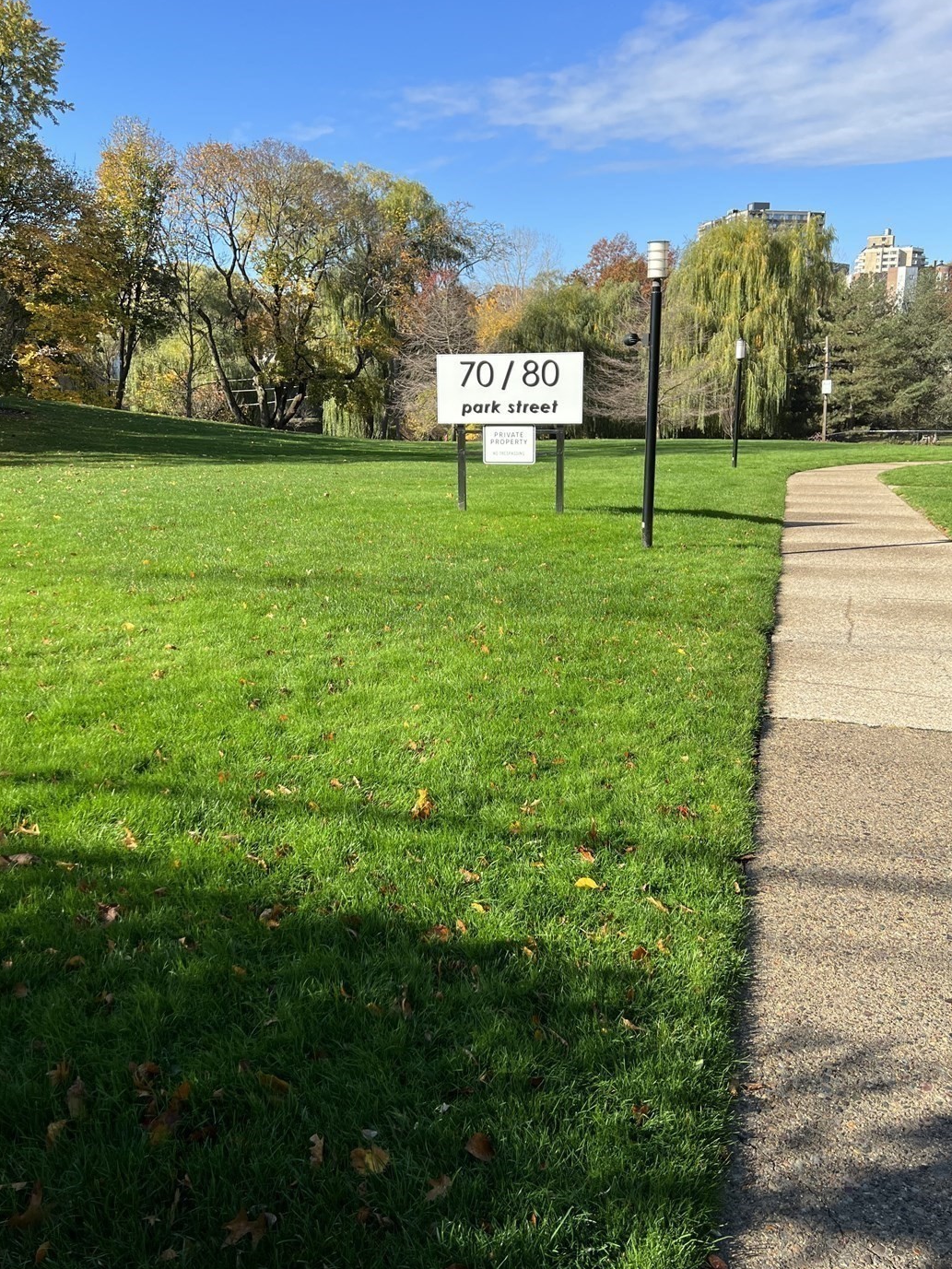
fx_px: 1063
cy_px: 614
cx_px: 483
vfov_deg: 61.6
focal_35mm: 29
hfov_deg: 48.2
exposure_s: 1/2353
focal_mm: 5.7
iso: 50
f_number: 1.5
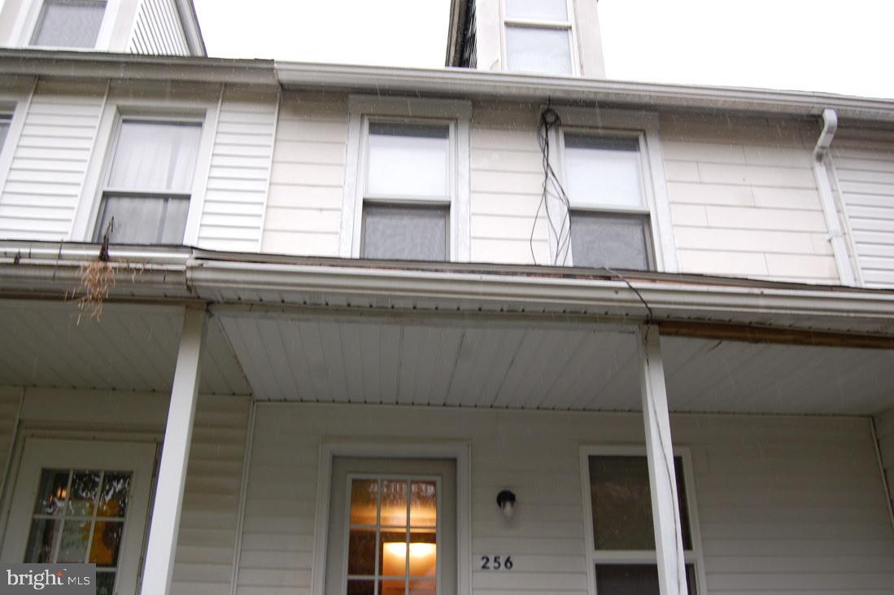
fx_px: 819
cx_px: 447
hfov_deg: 57.3
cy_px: 298
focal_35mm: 33
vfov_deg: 39.9
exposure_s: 1/125
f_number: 5.6
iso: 250
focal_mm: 22
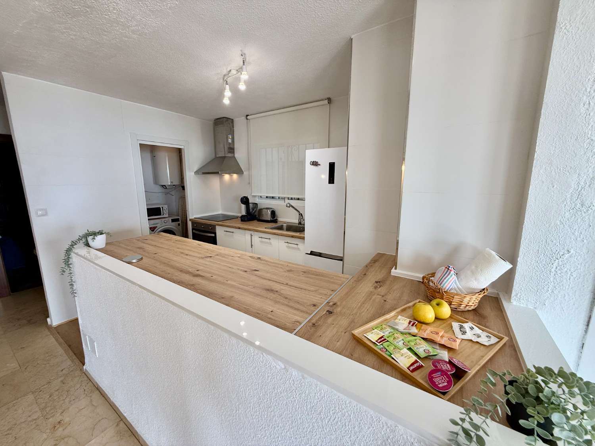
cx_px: 298
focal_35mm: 14
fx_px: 241
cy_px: 223
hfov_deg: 102.1
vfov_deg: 85.7
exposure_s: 1/100
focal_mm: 2.22
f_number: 2.2
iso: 50
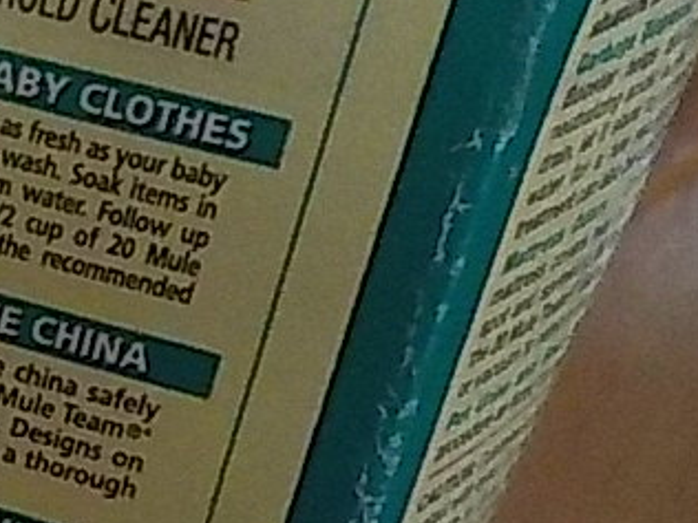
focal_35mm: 152
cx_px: -1023
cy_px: 428
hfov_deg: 10.9
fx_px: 3065
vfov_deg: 9.7
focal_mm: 4.1
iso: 800
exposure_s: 1/40
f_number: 3.3
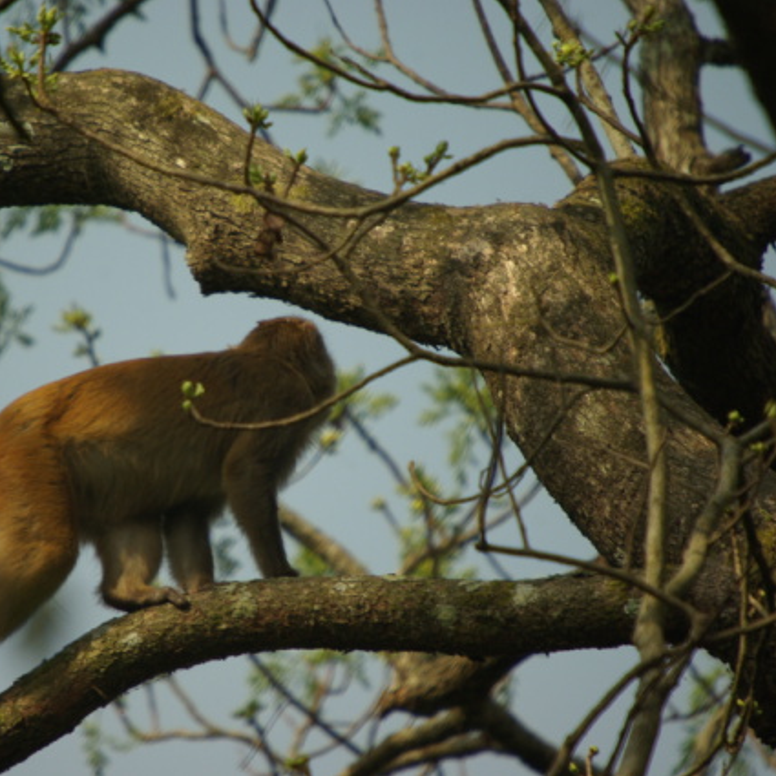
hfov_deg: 1.8
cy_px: 388
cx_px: 232
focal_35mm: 961
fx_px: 24373
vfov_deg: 1.8
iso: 200
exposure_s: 1/500
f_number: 6.7
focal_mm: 500
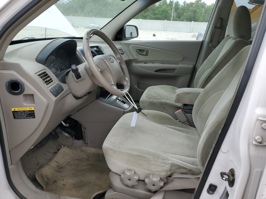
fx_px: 200
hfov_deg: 67.3
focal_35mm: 26
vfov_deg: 53.1
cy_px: 100
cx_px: 133
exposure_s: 1/769
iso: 50
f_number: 1.5
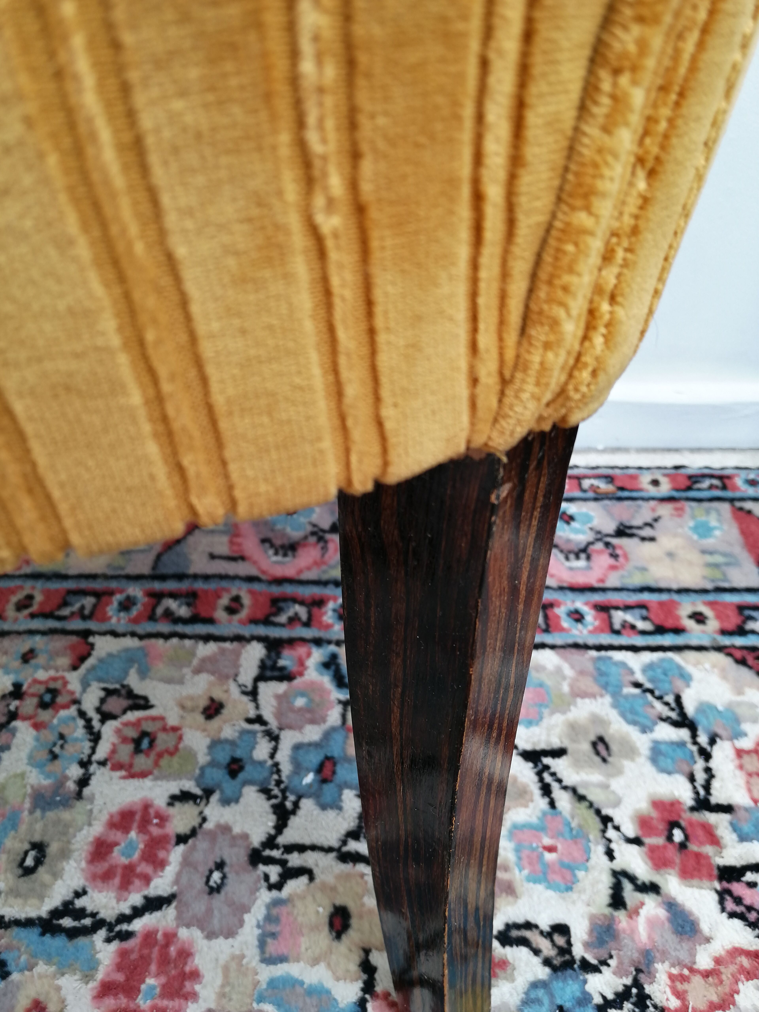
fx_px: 789
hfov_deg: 51.4
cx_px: 380
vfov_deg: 65.3
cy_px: 506
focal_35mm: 27
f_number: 1.8
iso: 64
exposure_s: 1/50
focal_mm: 3.95
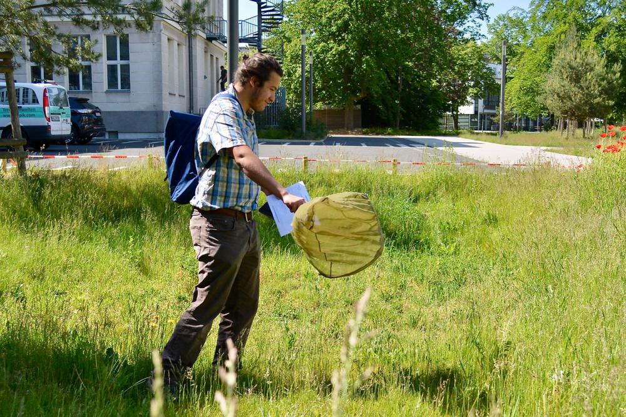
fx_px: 626
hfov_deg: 53.1
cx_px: 313
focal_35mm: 36
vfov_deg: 36.8
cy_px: 208
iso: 640
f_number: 5
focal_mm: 24
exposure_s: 1/2000
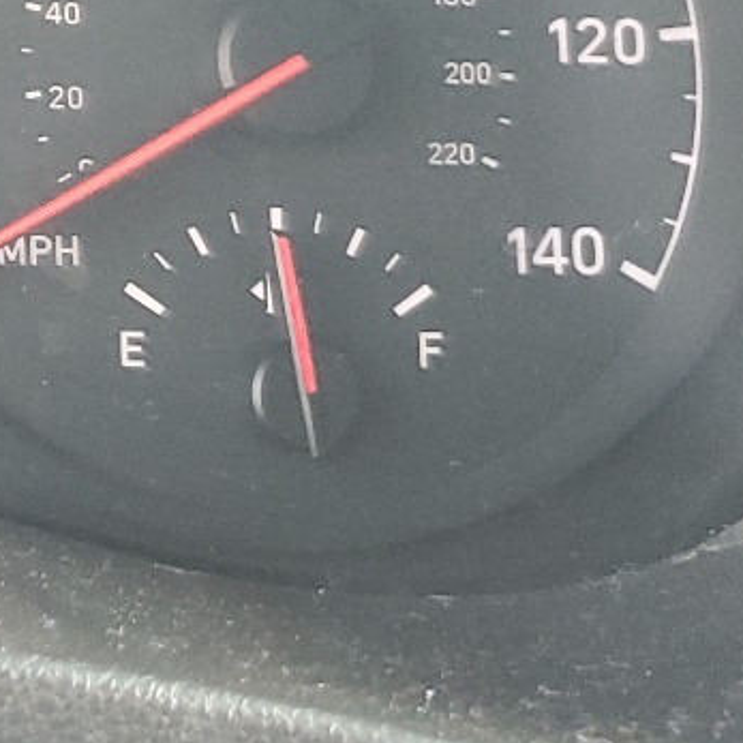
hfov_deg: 14.7
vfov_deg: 16.0
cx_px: -527
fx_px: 2574
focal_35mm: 106
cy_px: -58
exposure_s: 1/60.2
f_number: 1.5
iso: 185
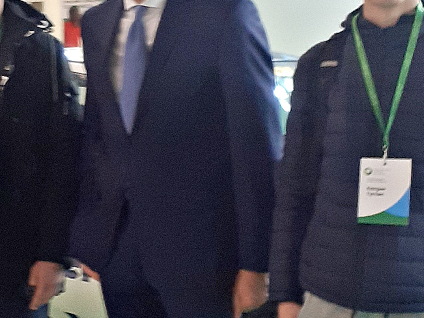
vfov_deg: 18.4
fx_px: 980
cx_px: -49
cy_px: 200
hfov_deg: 22.9
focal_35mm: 80
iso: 80
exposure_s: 1/50
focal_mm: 3.6
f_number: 1.9
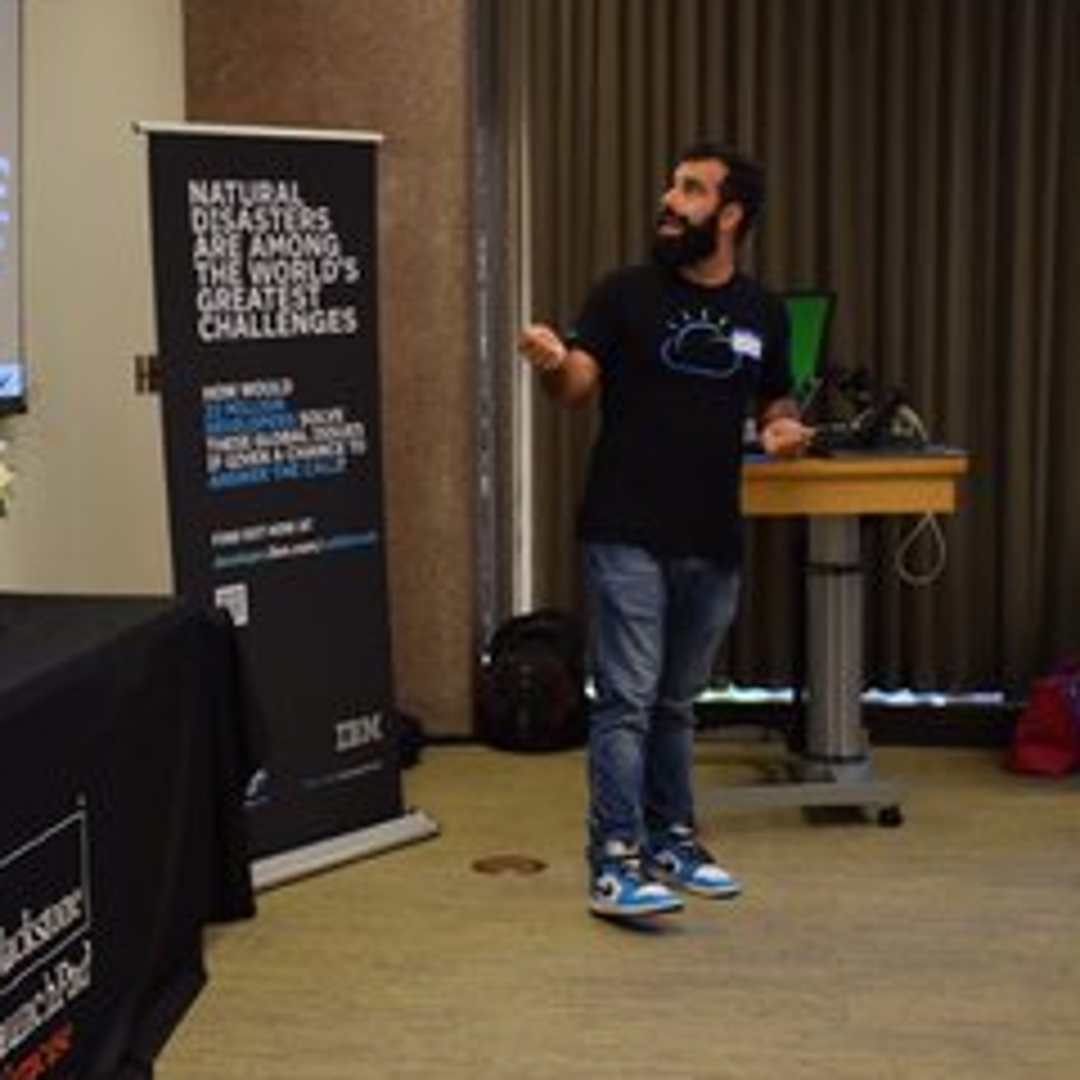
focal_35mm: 68
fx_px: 2400
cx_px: 405
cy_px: 540
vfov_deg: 25.4
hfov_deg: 25.3
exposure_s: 1/60
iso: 560
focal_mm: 32
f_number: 4
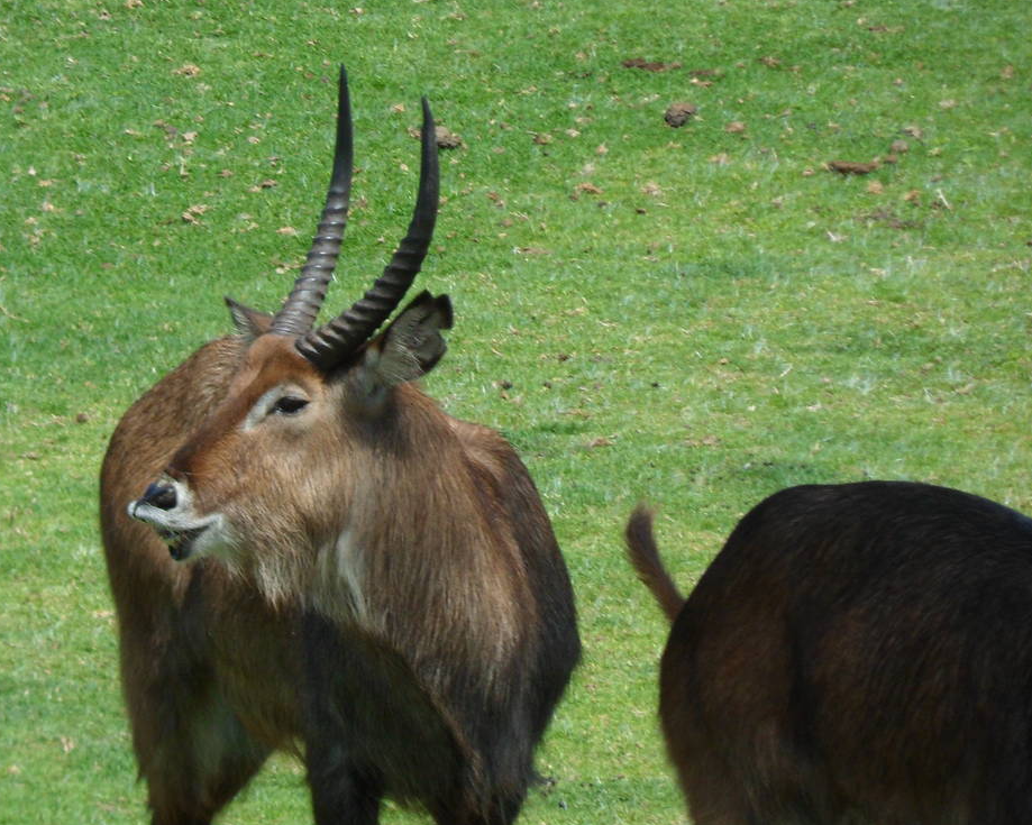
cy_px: 415
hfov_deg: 4.2
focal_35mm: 459
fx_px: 14018
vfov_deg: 3.4
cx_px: 312
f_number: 5.9
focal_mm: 46.8
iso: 80
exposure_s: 1/350
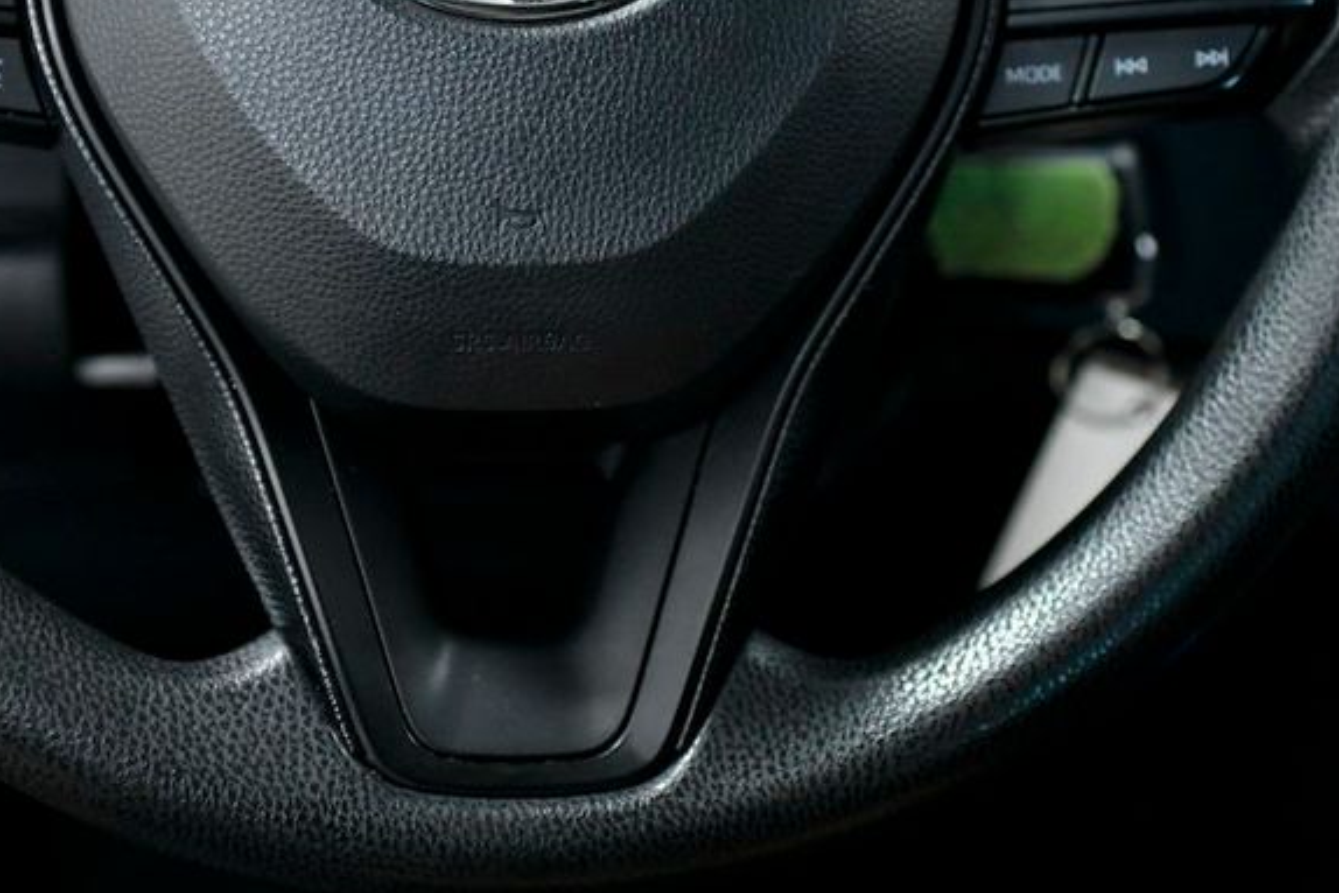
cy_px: 255
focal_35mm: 82
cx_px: 509
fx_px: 3051
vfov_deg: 16.6
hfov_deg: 24.7
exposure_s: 1/320
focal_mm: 46
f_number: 3.5
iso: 2500
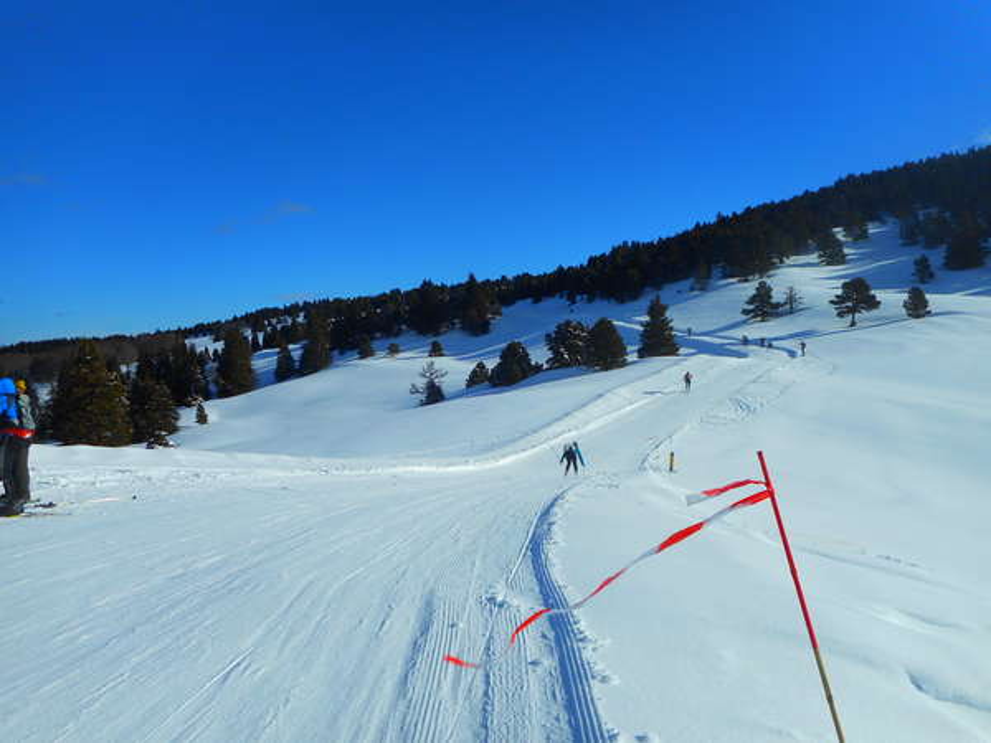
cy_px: 372
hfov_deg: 69.4
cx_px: 496
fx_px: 716
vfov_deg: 54.9
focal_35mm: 25
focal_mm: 4.5
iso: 80
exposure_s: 1/250
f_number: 10.5
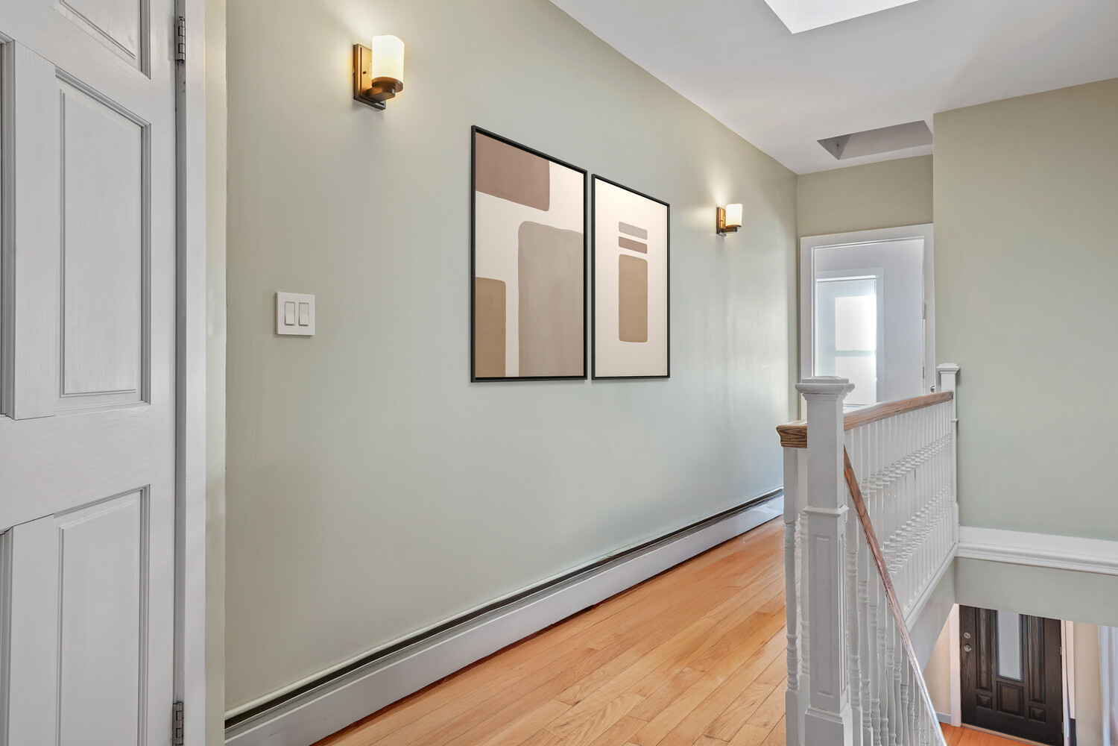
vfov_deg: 56.4
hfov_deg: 77.6
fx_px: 696
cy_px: 373
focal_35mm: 22
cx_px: 559
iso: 200
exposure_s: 1/1.25
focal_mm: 22.4
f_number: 9
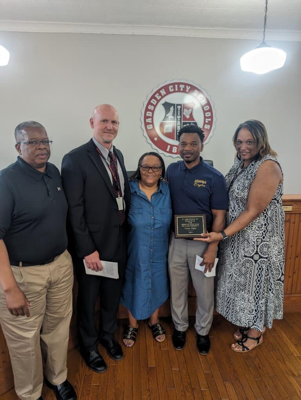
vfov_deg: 71.5
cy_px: 200
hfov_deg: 56.9
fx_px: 278
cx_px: 150
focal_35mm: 24
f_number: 1.68
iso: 94
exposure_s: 1/24
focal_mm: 6.9
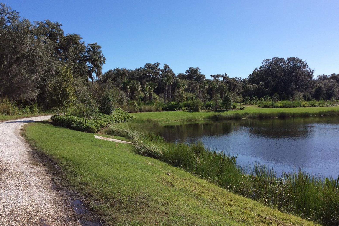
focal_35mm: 34
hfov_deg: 55.8
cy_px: 105
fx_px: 320
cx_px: 172
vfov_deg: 38.9
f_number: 2.4
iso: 32
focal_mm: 3.3
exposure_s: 1/1908
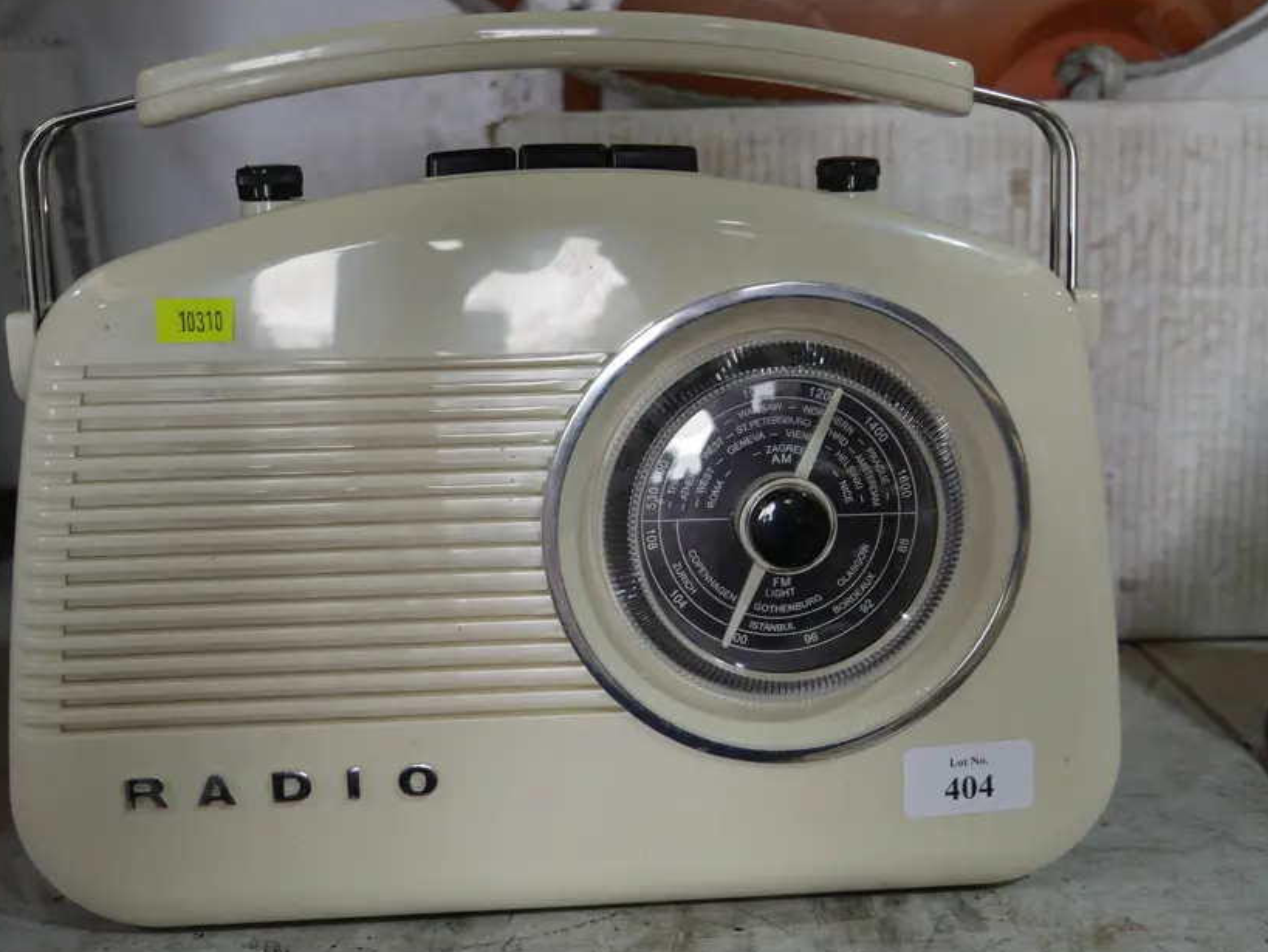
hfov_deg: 46.8
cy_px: 440
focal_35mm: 40
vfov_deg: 36.0
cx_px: 627
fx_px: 1466
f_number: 3.6
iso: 200
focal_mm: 16
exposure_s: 1/80
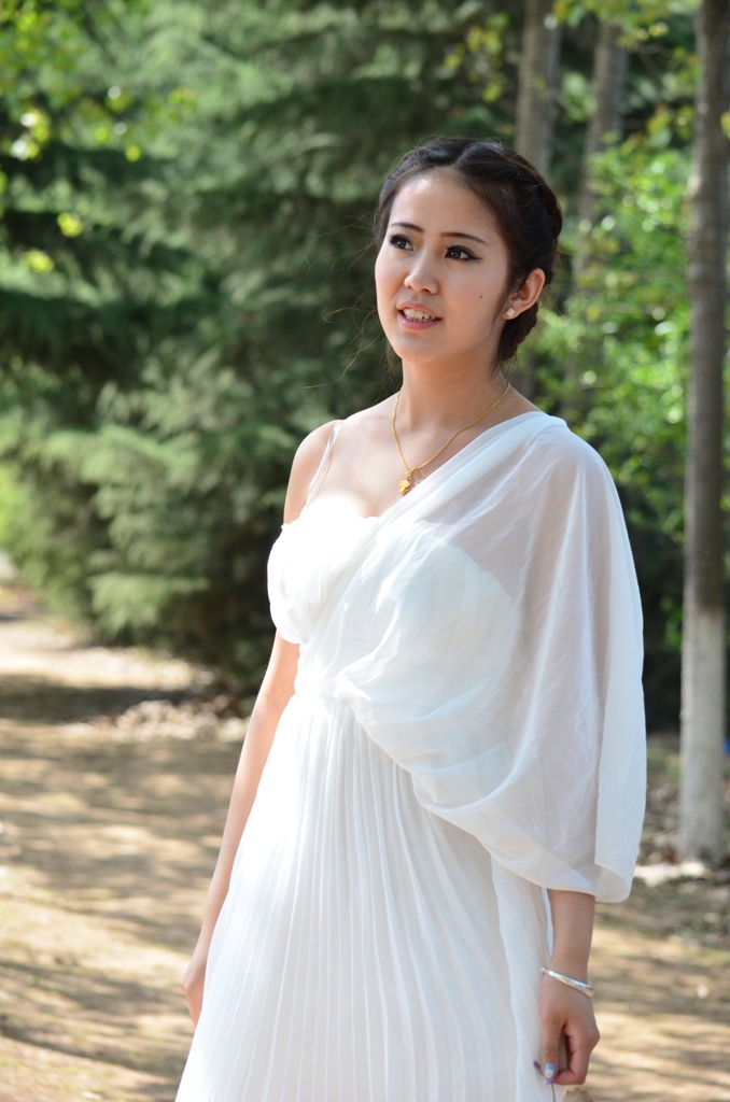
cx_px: 365
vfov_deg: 14.0
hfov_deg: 9.3
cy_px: 551
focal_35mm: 147
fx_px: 4492
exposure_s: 1/1250
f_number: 5.6
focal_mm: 98
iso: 1250
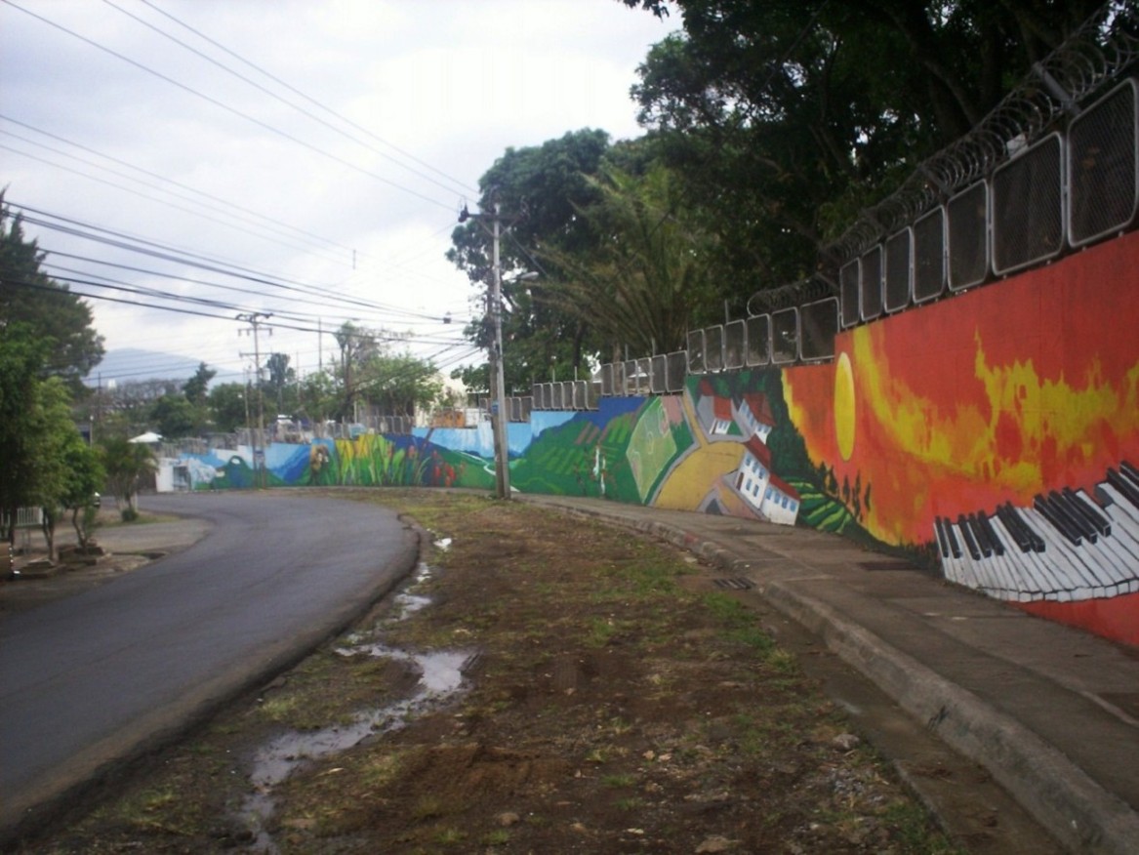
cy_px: 428
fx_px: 1185
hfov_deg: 51.3
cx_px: 570
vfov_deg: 39.7
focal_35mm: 36
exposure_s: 1/186
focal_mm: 6
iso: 100
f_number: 4.5
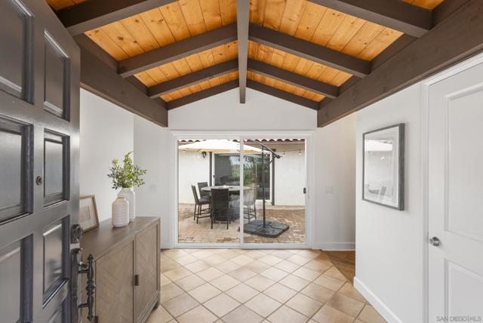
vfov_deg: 73.9
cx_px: 242
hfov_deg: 96.7
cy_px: 162
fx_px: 215
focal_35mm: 16
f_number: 8
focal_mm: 16
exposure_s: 1/6
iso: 500
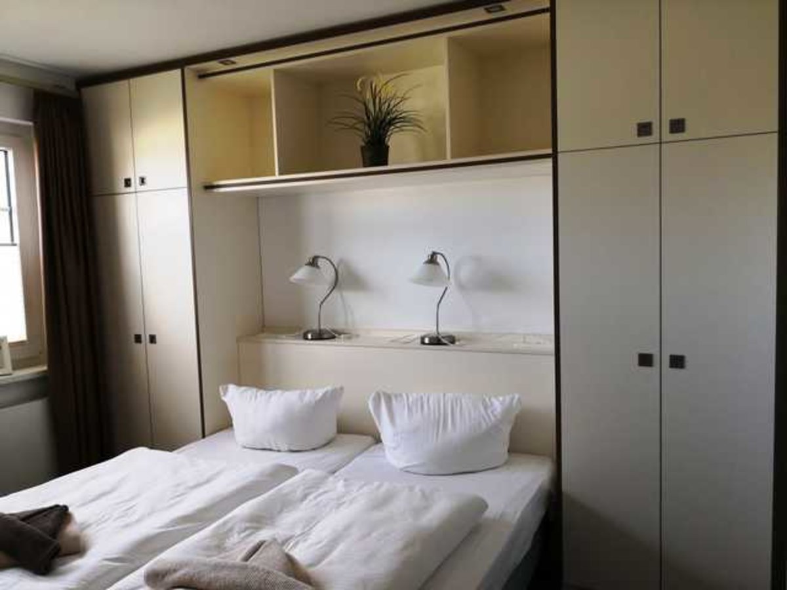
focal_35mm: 27
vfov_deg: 51.4
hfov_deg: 65.3
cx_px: 394
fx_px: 614
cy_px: 295
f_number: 1.6
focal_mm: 3.95
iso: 64
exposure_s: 1/100
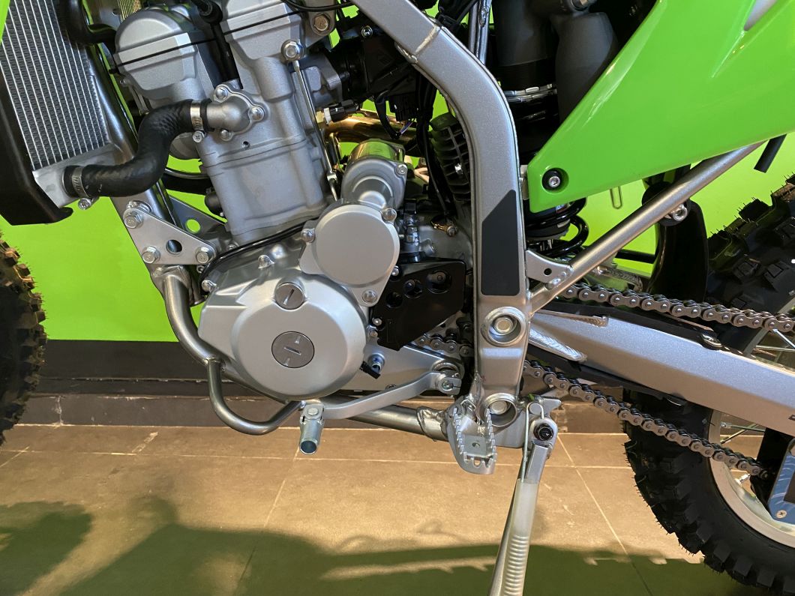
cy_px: 298
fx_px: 597
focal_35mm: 26
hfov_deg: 67.3
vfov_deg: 53.1
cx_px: 398
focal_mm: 4.25
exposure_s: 1/33
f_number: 1.8
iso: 500
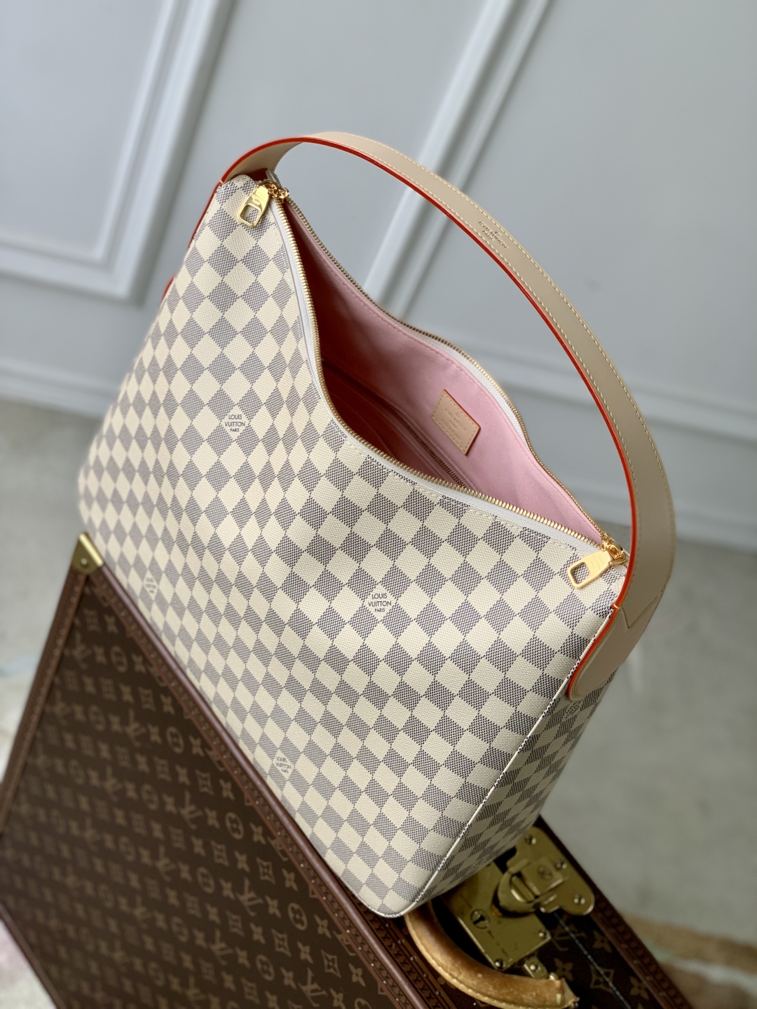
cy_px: 504
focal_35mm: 52
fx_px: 1516
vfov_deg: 36.8
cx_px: 378
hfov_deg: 28.0
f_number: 2.4
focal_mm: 6
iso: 25
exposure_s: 1/122
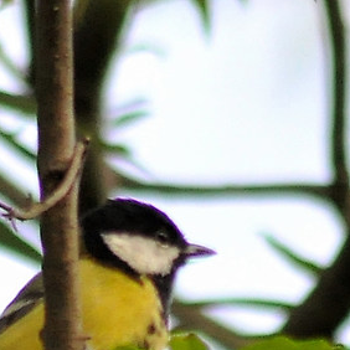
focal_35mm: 3251
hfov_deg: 0.5
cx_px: 86
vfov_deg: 0.5
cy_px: 233
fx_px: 37189
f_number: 5.6
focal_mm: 300
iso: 800
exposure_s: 1/640
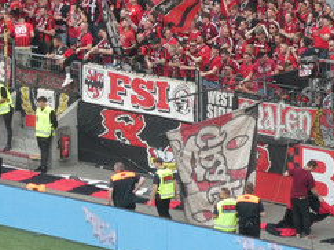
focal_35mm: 398
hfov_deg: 5.0
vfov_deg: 3.7
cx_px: 172
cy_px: 27
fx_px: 3838
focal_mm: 27.1
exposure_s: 1/125
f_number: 5.4
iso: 160
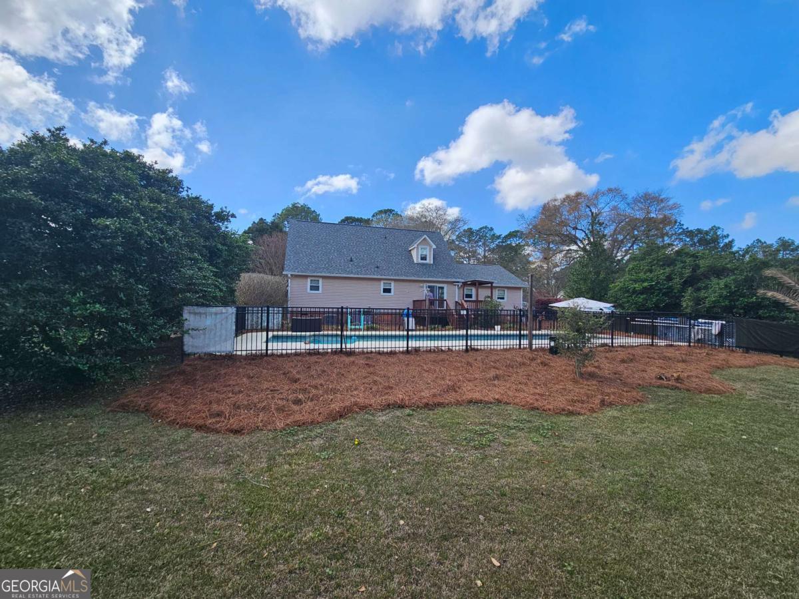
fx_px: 300
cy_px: 300
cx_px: 400
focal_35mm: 13
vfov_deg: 89.9
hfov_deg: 106.2
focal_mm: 2.2
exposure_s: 1/1339
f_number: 2.2
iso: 50
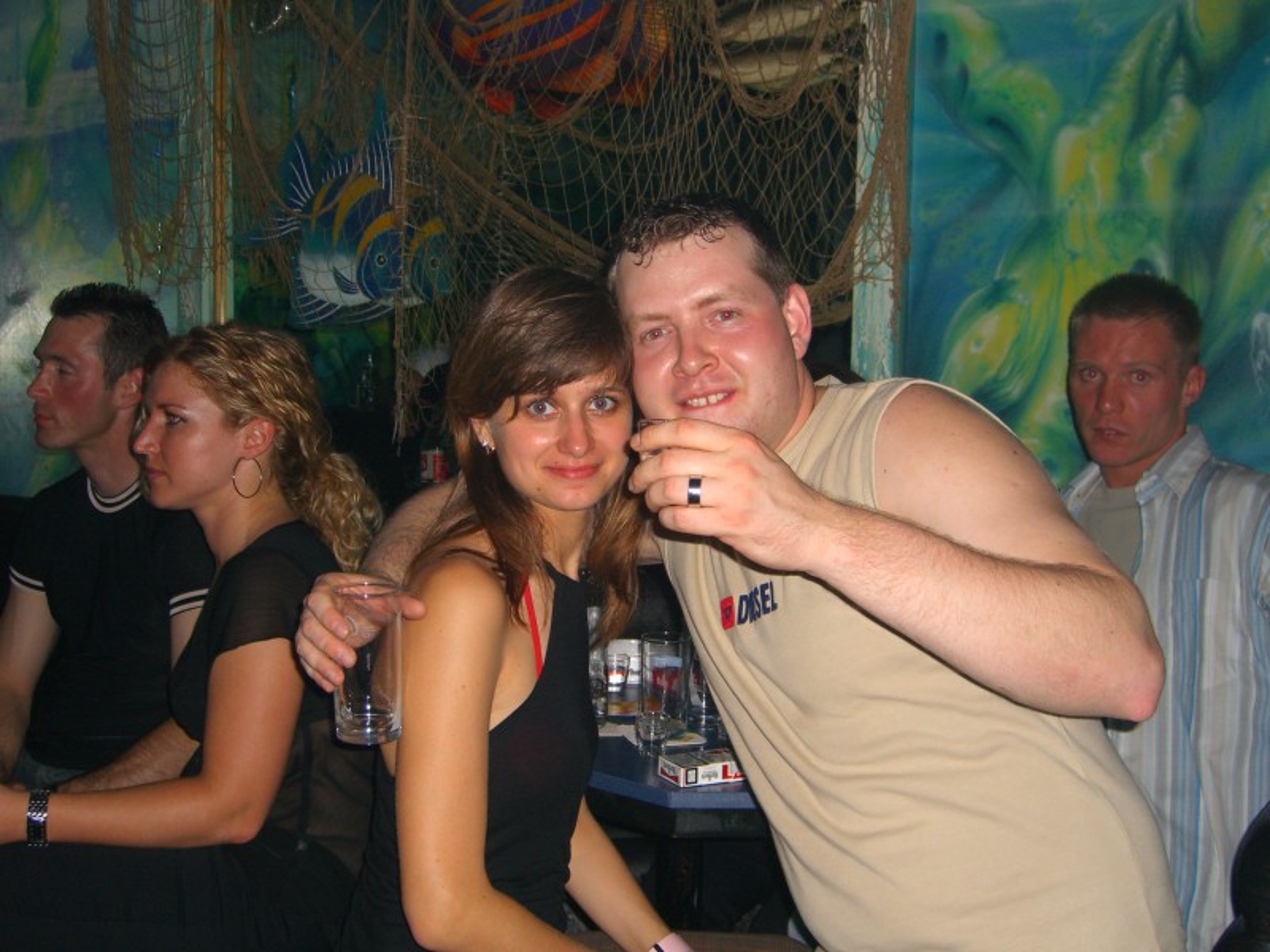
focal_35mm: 46
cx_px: 635
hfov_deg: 41.2
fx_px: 1688
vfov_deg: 31.5
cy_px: 476
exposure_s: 1/60
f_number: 3.1
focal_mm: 9.5
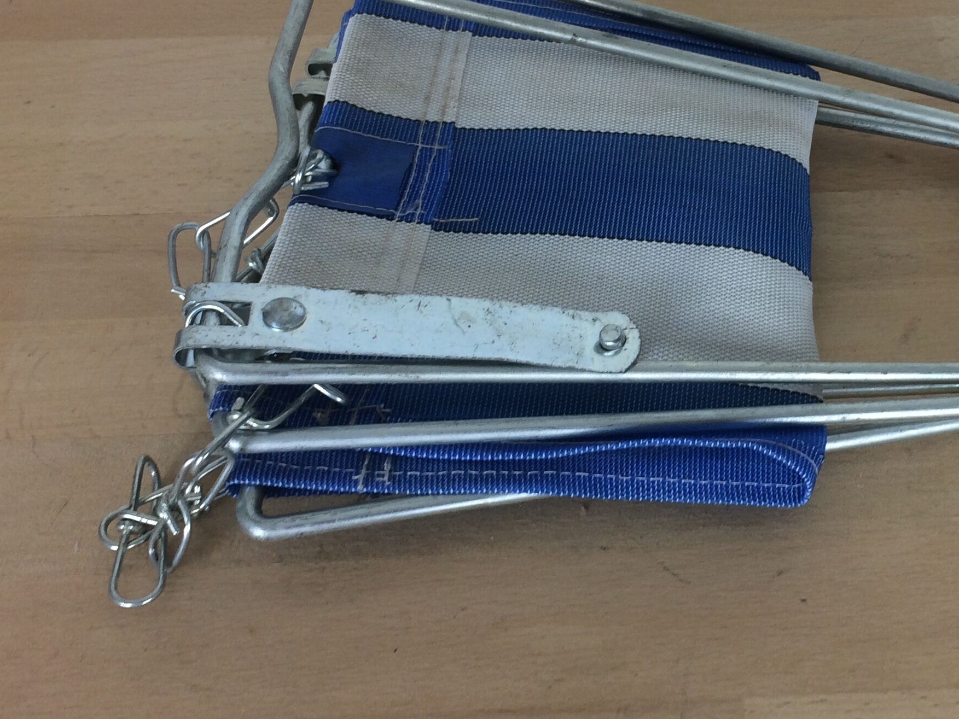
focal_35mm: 54
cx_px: 702
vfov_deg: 27.0
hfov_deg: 34.9
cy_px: 297
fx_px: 1496
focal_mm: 4.15
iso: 50
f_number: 2.2
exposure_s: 1/50
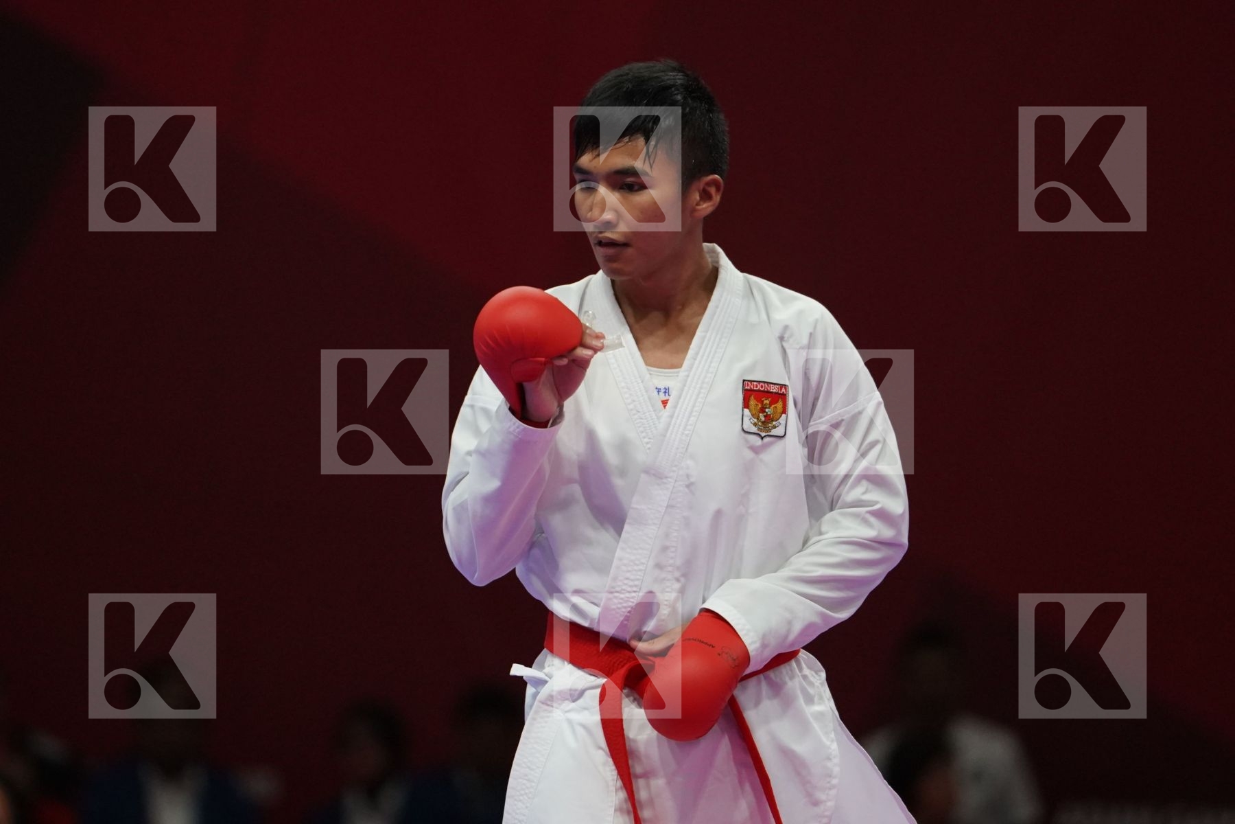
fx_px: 14236
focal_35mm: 415
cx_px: 618
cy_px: 412
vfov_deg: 3.3
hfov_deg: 5.0
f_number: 4
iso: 3200
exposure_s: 1/1000
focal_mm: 277
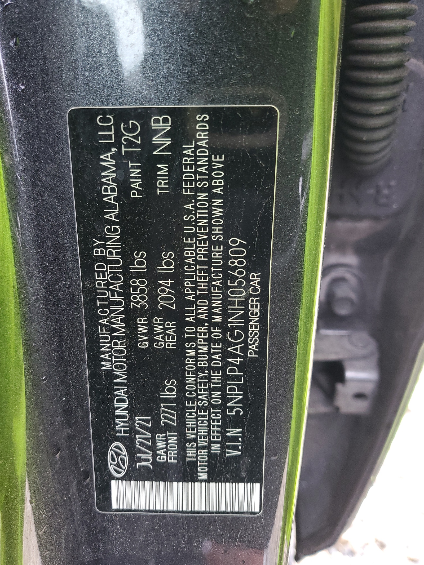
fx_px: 425
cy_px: 282
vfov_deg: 67.3
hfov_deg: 53.1
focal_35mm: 26
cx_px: 212
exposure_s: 1/60.2
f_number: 1.5
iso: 100
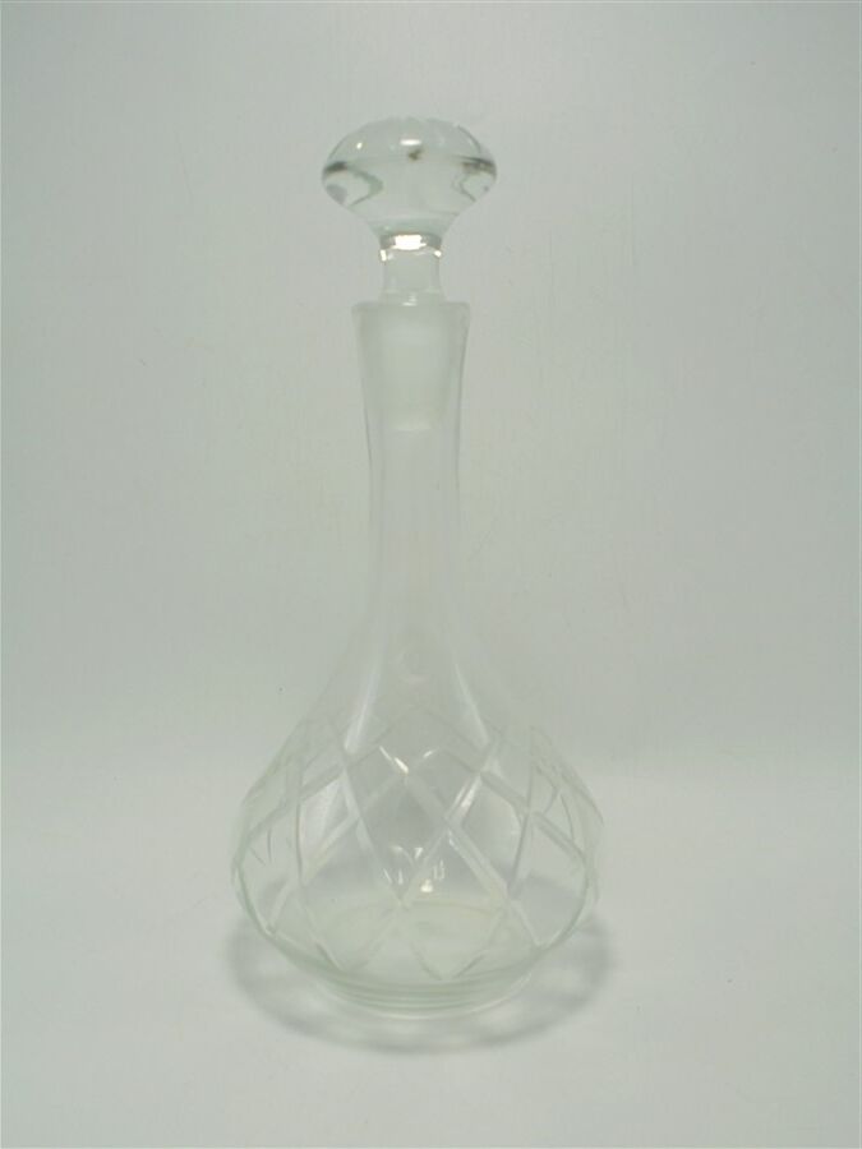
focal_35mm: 34
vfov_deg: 54.0
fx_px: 1129
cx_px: 431
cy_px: 574
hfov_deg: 41.8
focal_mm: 6.1
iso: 100
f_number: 4
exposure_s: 1/100
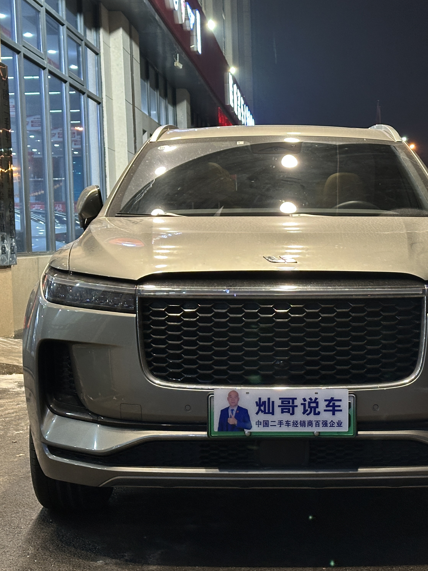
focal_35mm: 65
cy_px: 283
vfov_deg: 29.8
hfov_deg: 22.5
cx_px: 266
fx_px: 1071
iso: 200
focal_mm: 6.86
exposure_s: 1/33
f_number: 1.78
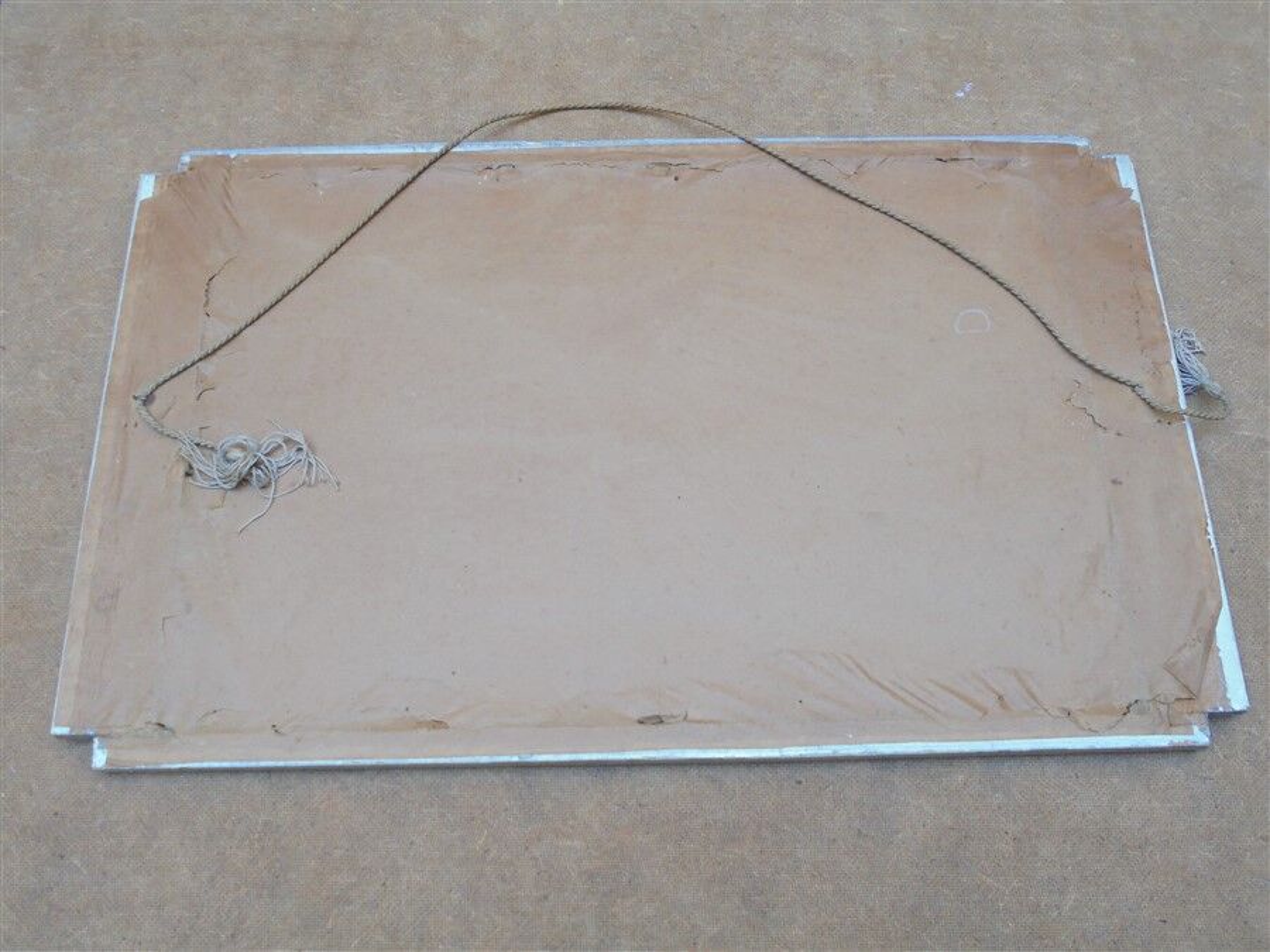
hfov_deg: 54.0
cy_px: 476
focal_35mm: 34
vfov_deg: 41.8
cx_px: 635
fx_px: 1247
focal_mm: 6.1
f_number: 4
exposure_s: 1/30
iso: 250
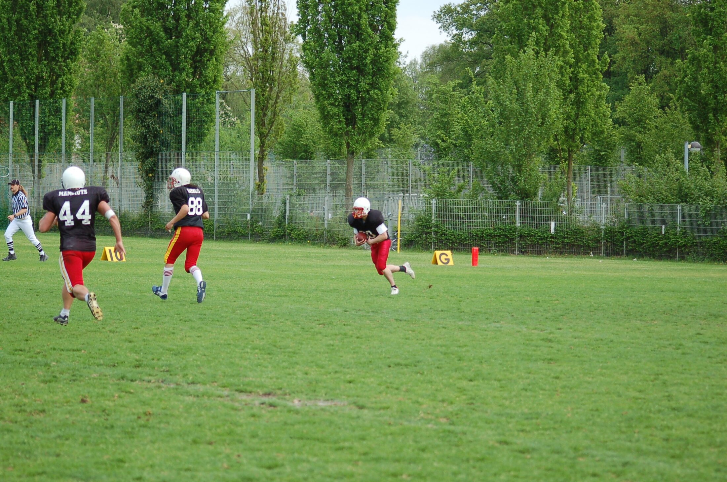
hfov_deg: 15.9
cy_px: 241
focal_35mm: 129
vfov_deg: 10.6
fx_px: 2600
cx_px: 364
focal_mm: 86
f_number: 4
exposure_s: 1/800
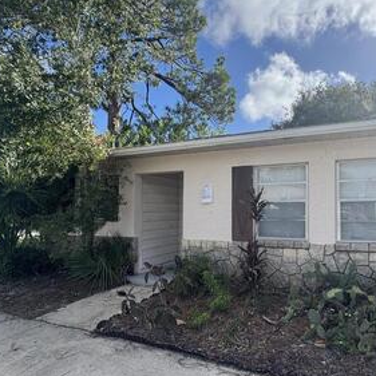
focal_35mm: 22
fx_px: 270
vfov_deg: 69.5
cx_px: 253
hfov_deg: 67.6
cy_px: 204
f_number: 2.2
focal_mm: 2.22
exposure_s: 1/1048
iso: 50
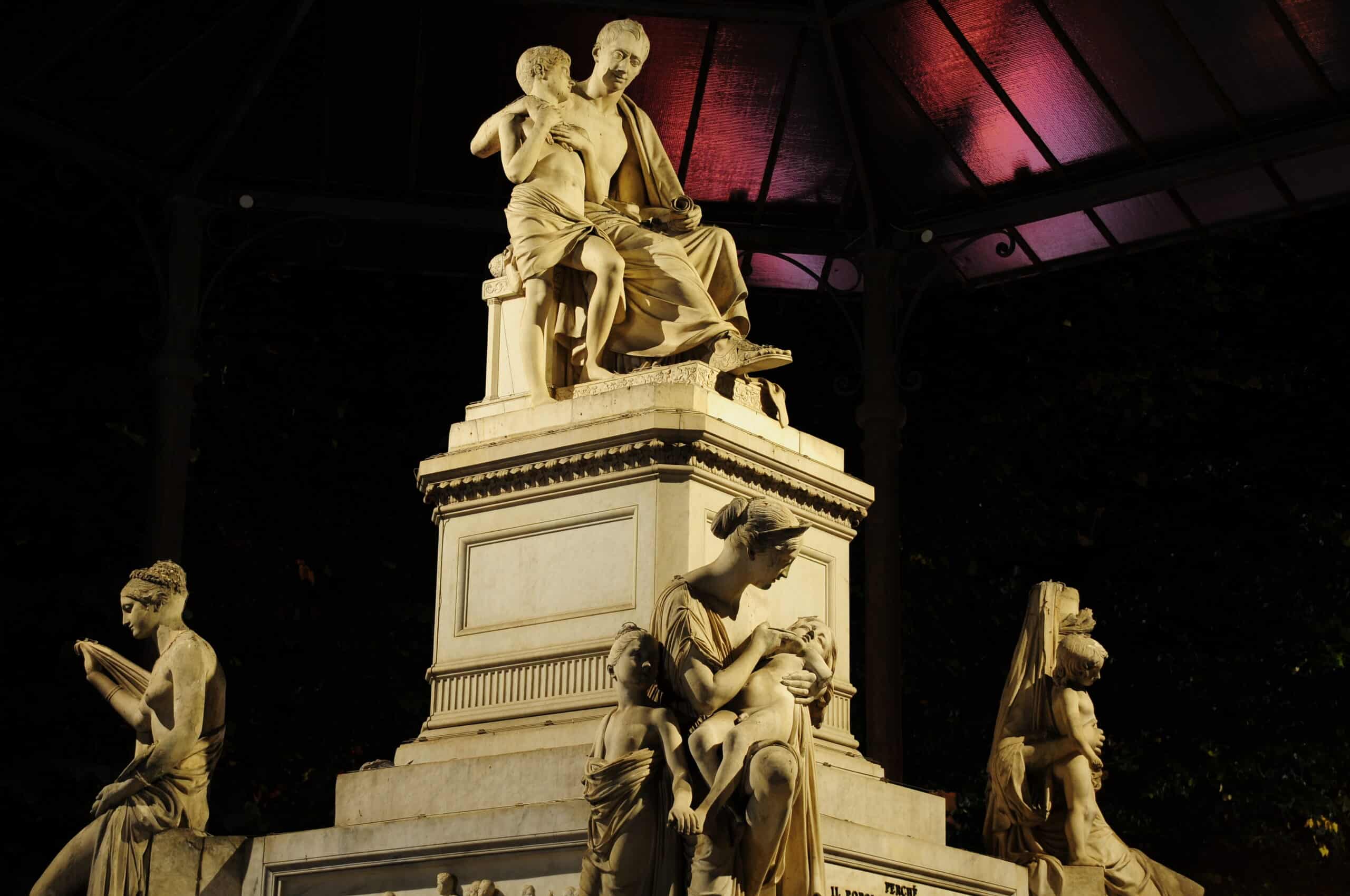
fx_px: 2697
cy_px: 448
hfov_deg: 28.1
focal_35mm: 72
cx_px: 675
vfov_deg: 18.9
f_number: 4.8
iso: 200
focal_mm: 48
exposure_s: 1/1.3
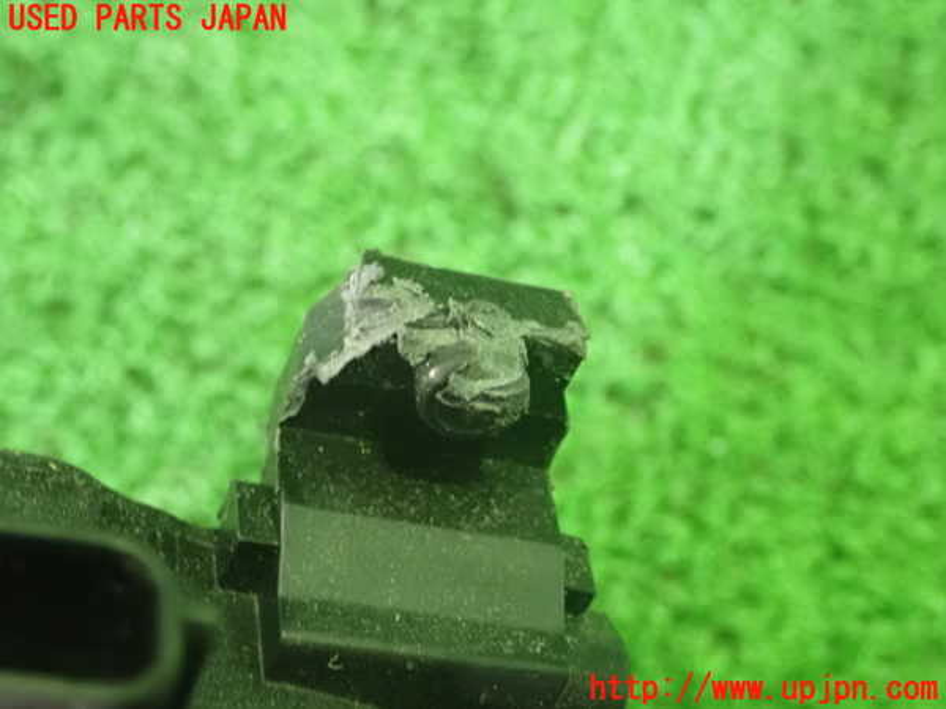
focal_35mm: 71
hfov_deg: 27.4
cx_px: 473
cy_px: 354
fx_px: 1940
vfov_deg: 20.7
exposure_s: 1/15
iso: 1600
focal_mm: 12.73
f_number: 3.9
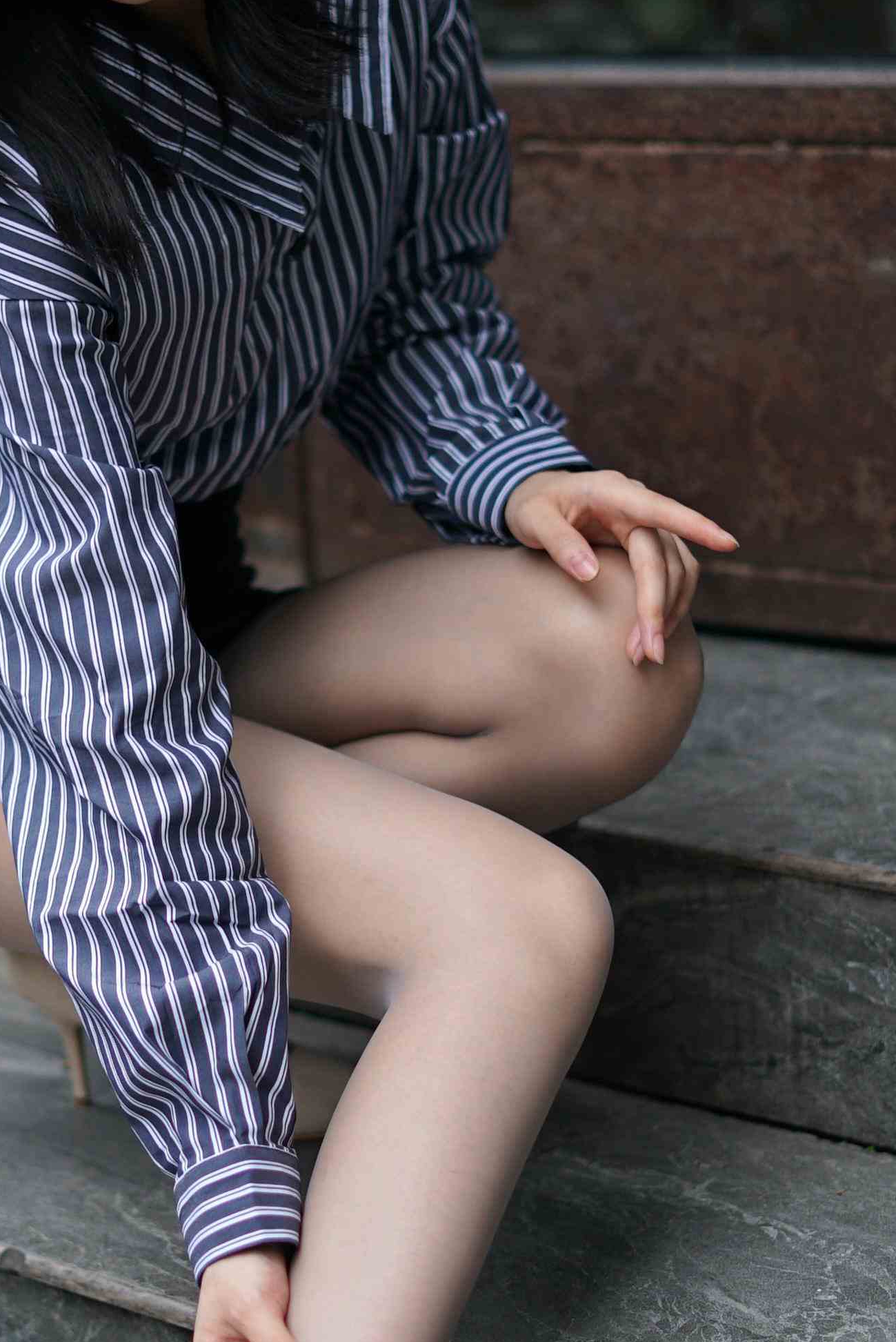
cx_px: 322
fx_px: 4064
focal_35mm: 109
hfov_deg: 12.6
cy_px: 765
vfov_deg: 18.7
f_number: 1.8
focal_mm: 50
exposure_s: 1/320
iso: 160
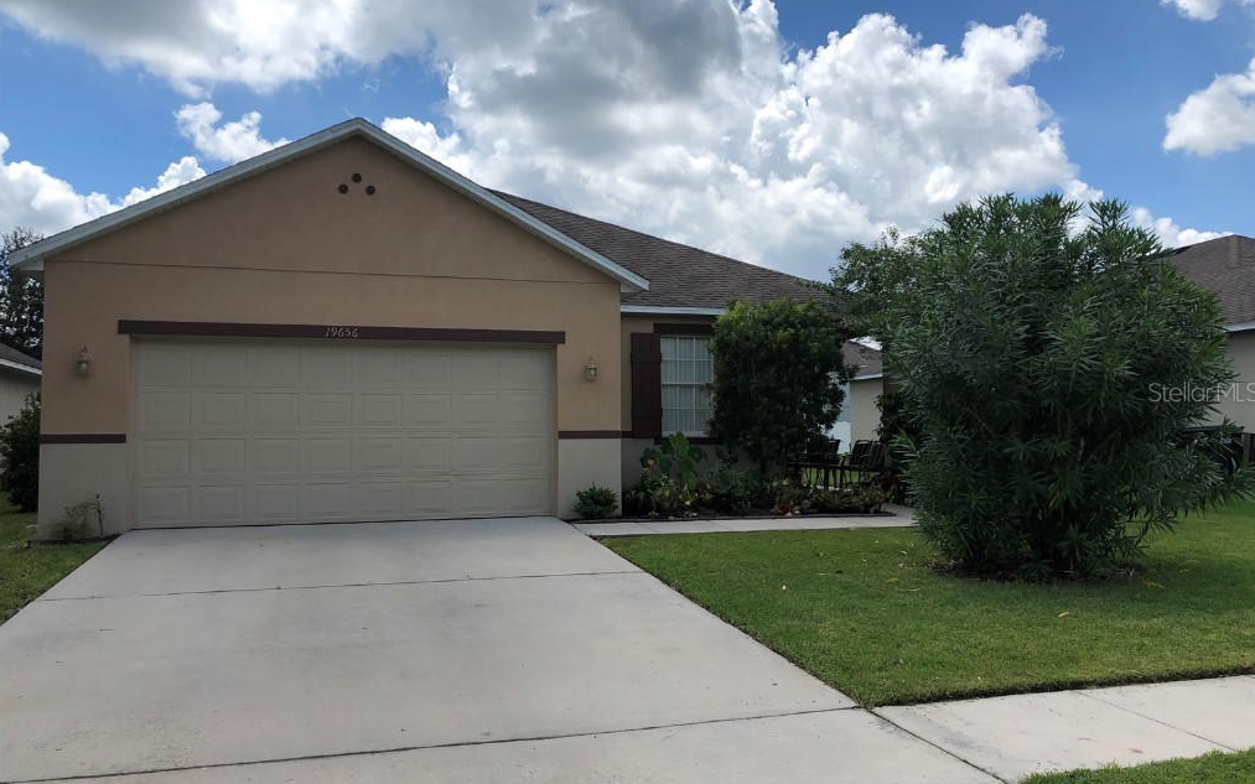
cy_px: 391
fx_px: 1026
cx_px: 631
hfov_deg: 62.9
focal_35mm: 30
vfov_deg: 41.8
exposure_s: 1/2667
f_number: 1.8
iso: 20
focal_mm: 4
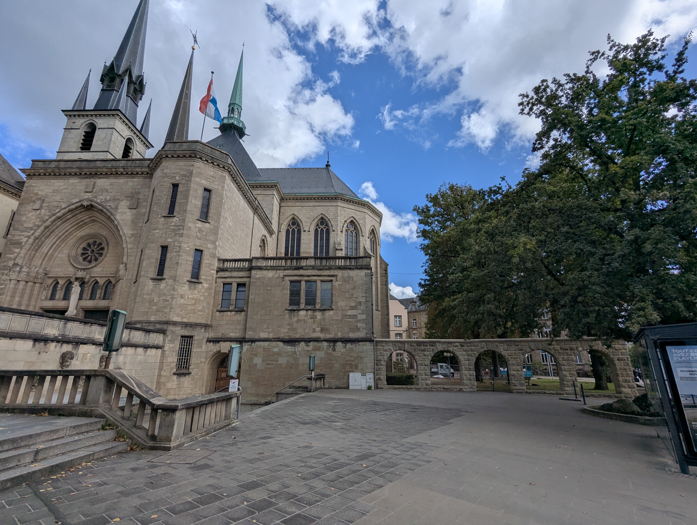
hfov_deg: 94.4
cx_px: 348
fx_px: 323
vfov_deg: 78.2
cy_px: 262
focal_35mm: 16
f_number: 2.2
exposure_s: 1/2445
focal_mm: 2.35
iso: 43
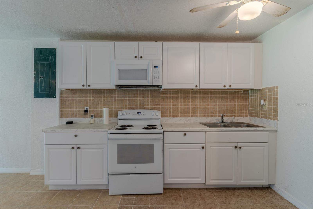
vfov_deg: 70.4
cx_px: 156
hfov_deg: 93.3
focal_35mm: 17
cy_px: 104
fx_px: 148
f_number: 8
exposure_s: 1/40
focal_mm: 17
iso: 100
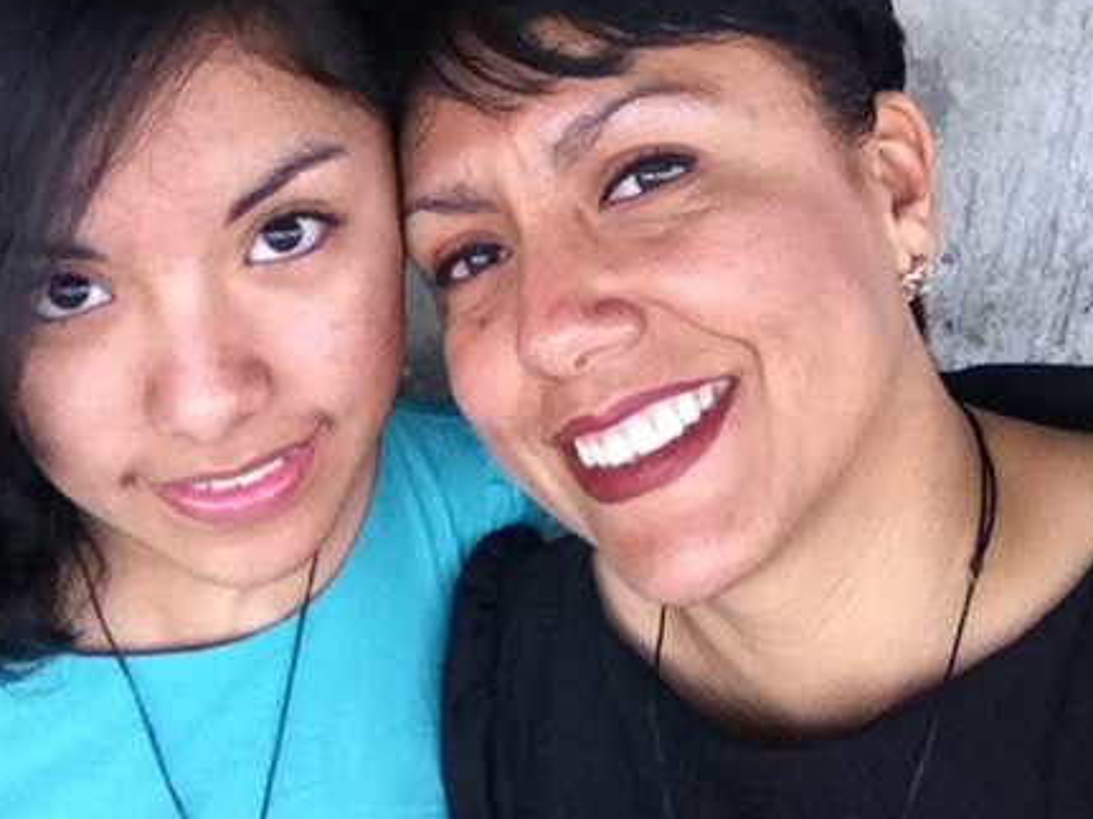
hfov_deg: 36.8
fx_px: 1641
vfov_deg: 27.8
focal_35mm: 52
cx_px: 477
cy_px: 254
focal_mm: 3.85
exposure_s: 1/267
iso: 125
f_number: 2.4
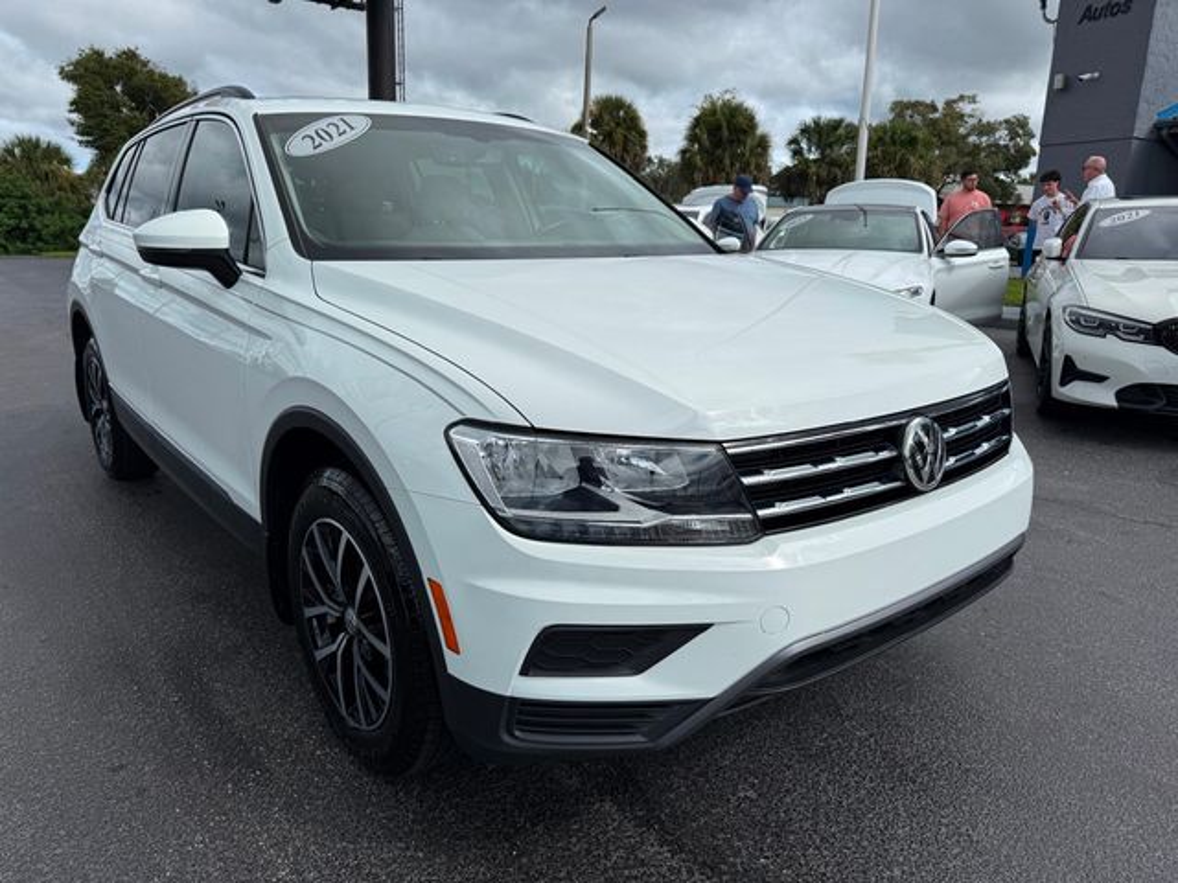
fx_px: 817
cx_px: 589
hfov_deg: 71.6
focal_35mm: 24
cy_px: 442
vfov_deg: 56.8
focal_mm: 6.76
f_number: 1.78
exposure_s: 1/6711
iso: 80
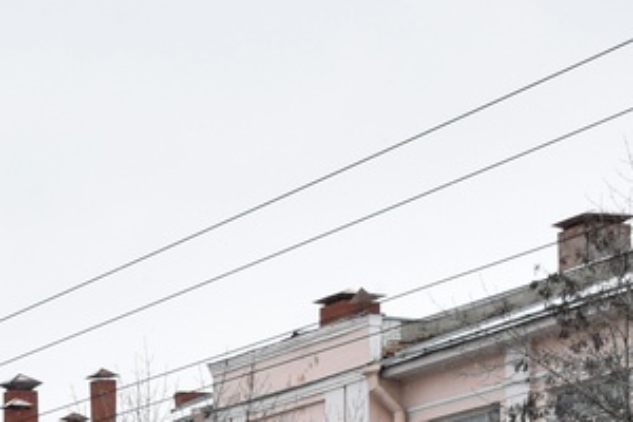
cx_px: -124
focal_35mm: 162
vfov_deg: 8.2
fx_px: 2848
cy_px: 768
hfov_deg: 12.4
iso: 640
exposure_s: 1/400
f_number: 5.6
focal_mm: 27
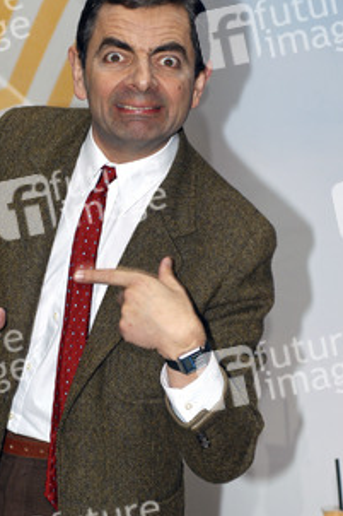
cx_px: 128
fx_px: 2275
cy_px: 285
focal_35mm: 159
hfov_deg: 8.6
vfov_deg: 12.9
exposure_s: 1/100
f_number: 5
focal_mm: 80
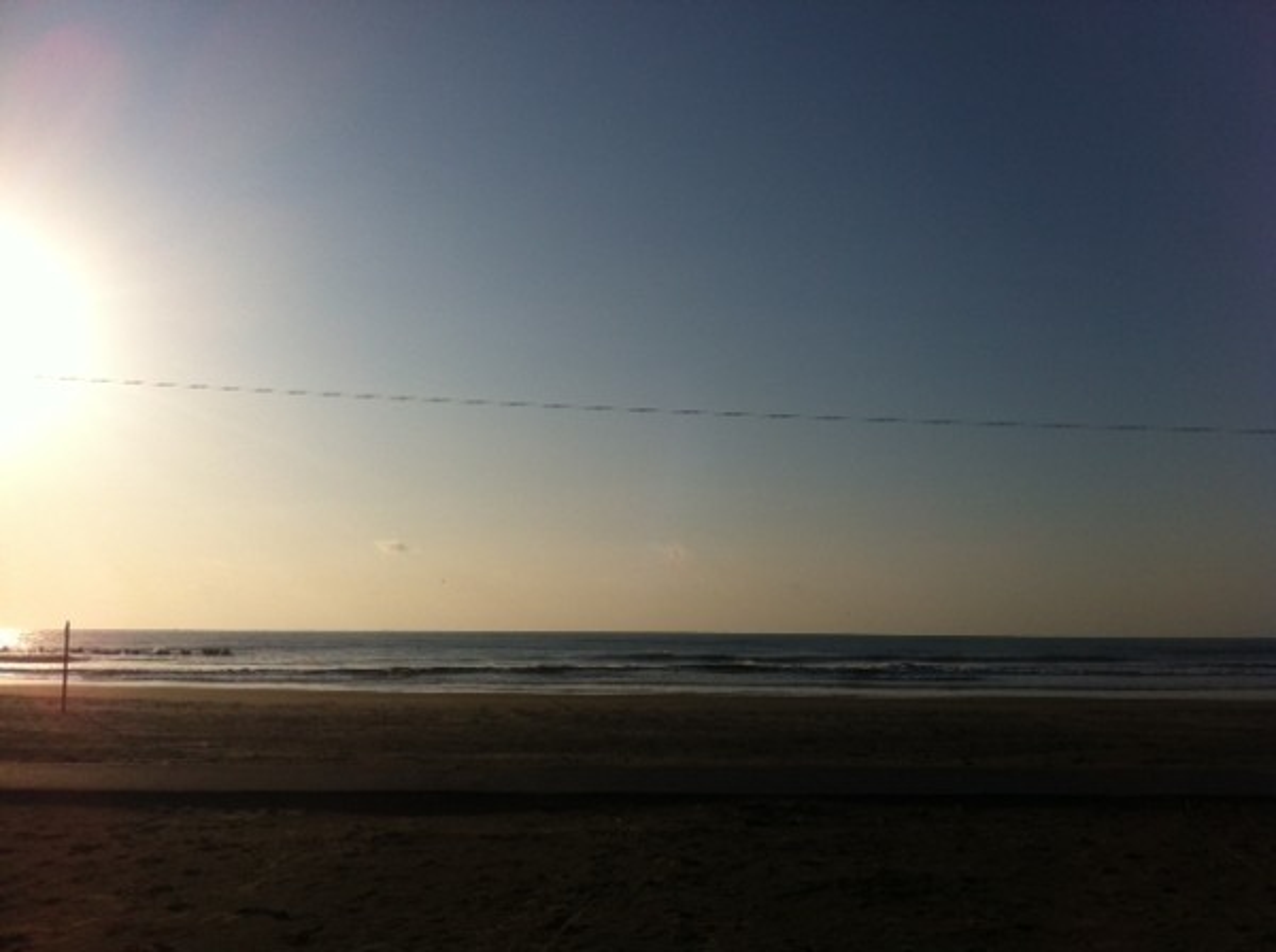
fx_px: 1288
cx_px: 638
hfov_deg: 52.7
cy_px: 476
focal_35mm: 35
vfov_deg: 40.6
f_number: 2.8
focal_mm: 3.85
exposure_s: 1/5027
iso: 80
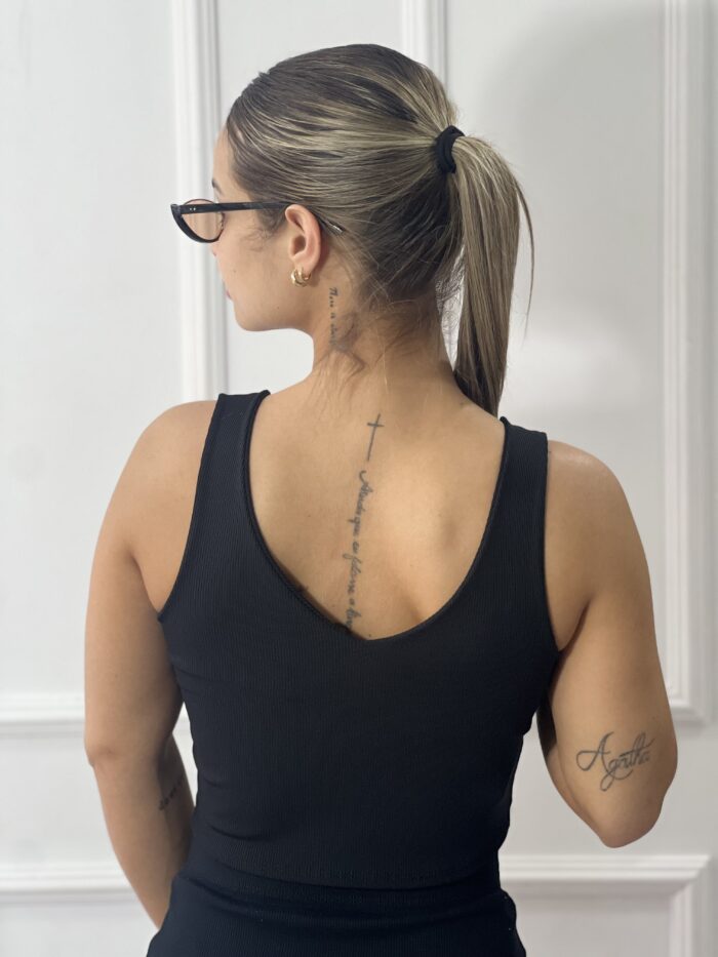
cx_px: 359
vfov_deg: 25.3
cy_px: 478
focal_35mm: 77
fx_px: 2129
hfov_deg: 19.1
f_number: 2.8
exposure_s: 1/120
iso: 160
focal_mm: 9
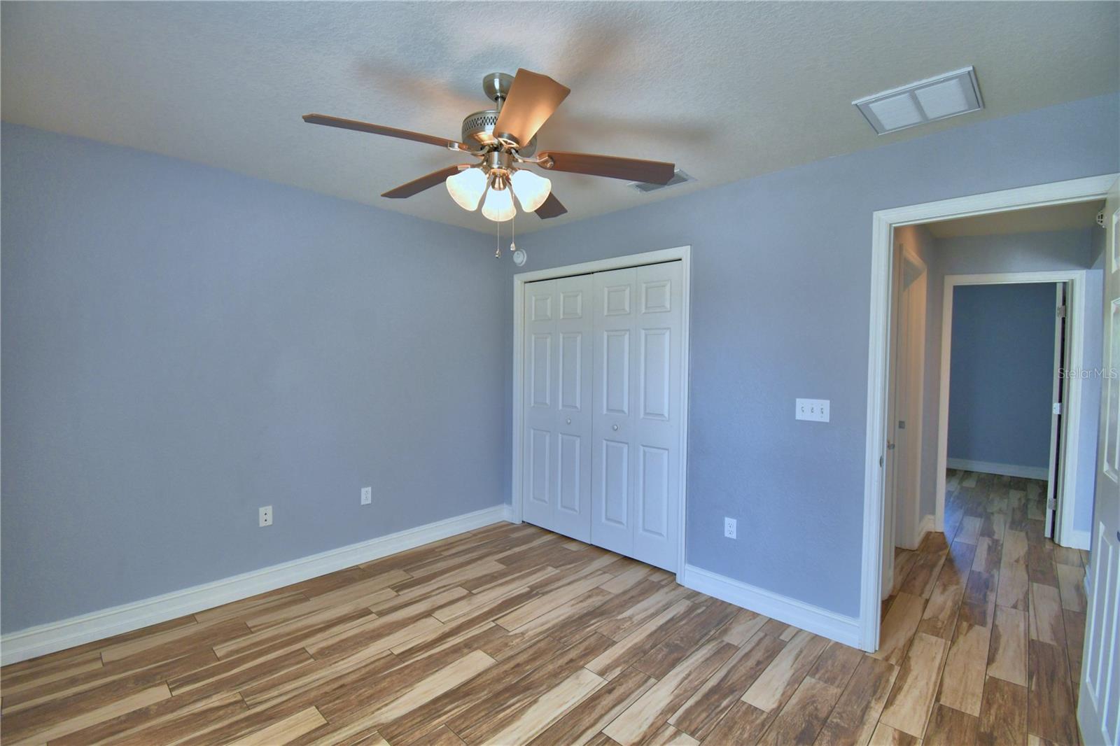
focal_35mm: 15
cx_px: 560
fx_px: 467
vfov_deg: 77.3
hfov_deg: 100.4
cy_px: 373
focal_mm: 10
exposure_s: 1/125
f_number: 4.5
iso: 320
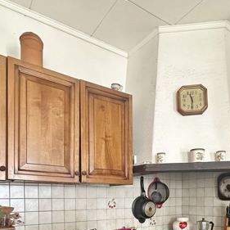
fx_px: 233
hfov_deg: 52.4
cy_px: 202
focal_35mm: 31
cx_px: 130
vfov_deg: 47.8
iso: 320
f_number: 2.2
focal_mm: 2.22
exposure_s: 1/73
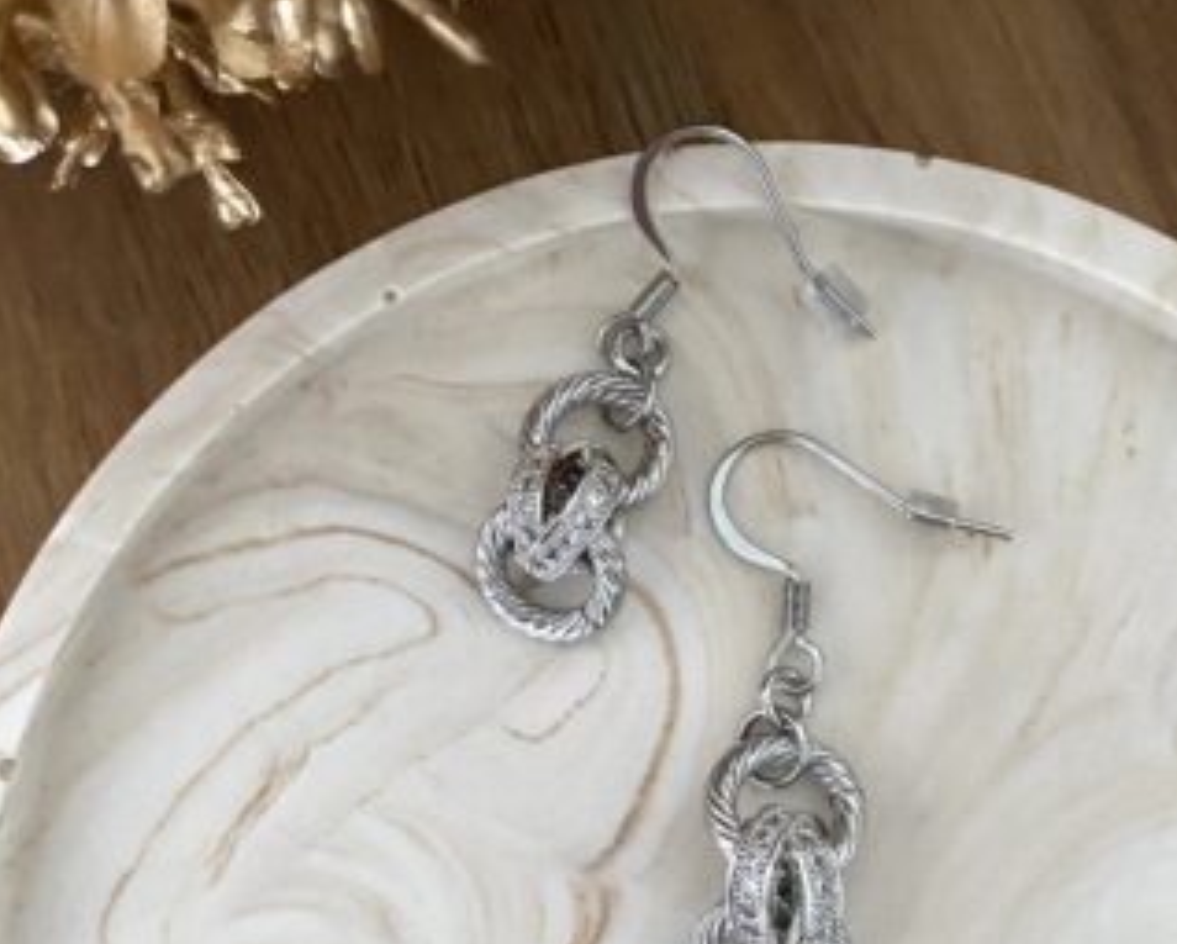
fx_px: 1778
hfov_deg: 36.6
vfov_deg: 29.7
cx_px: 644
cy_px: 489
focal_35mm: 51
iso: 640
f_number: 1.8
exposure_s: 1/40
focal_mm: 4.25
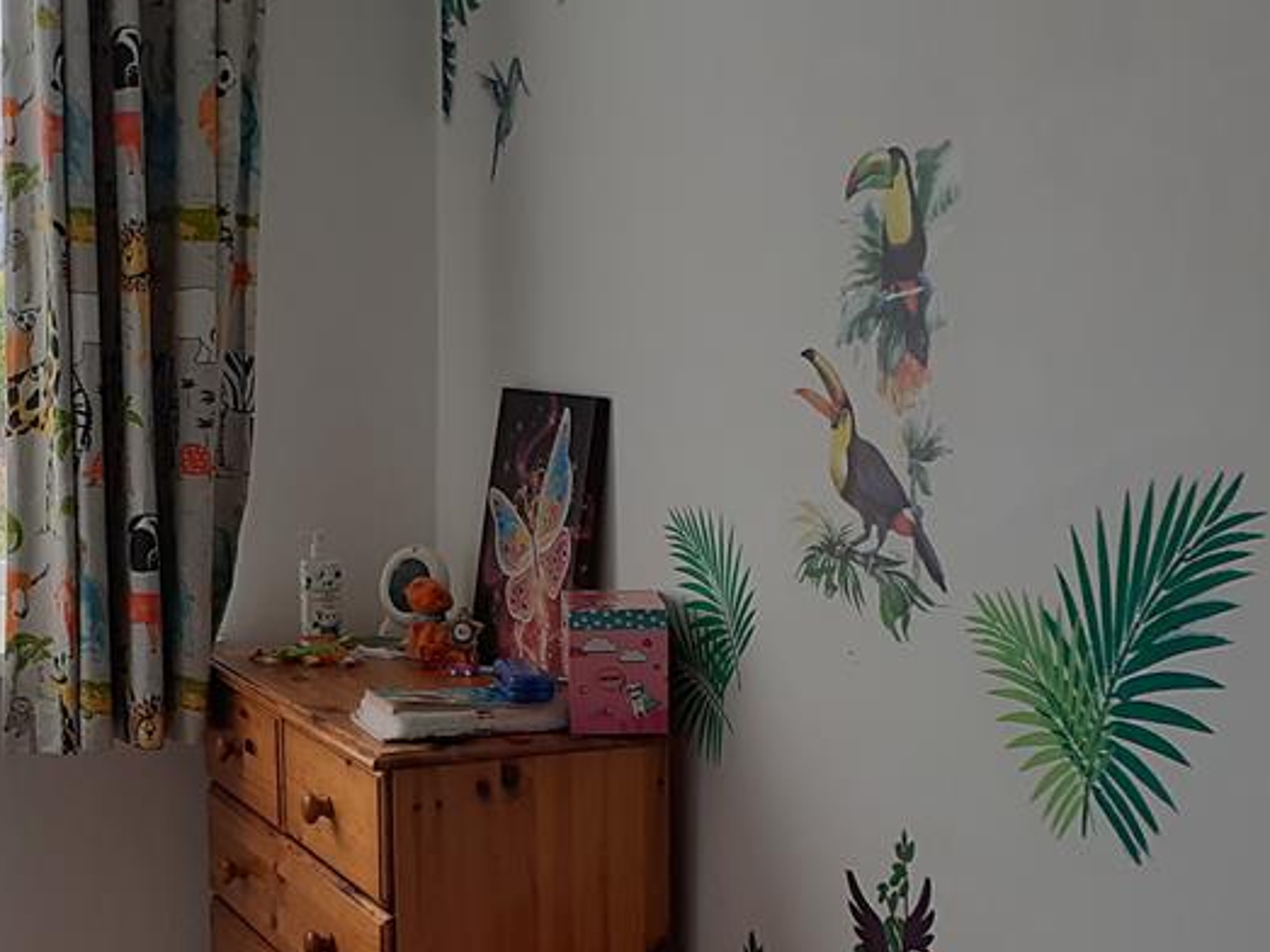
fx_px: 2274
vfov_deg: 23.5
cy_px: 627
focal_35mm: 62
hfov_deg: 30.8
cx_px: 355
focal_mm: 3.6
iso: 40
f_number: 1.9
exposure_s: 1/100
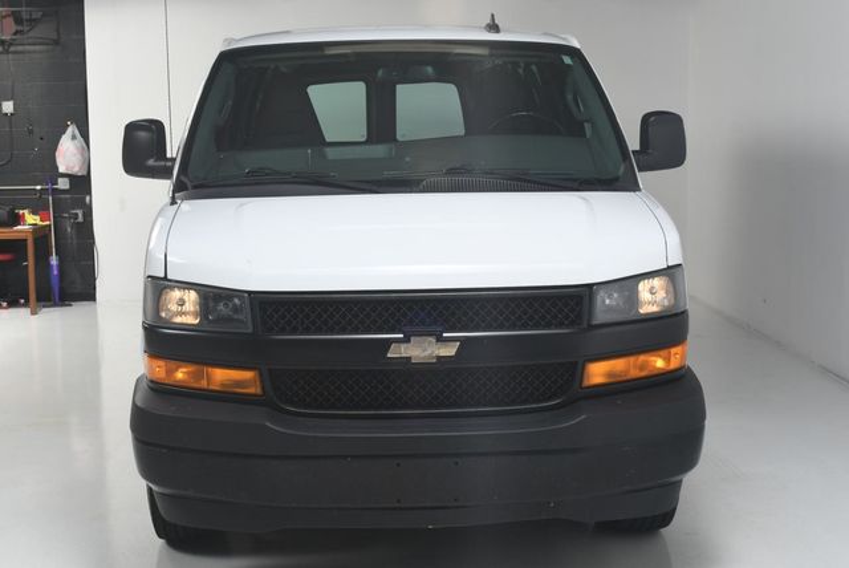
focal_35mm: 52
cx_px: 424
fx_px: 1227
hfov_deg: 38.2
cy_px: 284
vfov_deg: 26.0
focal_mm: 26
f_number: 13
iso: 100
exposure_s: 1/160
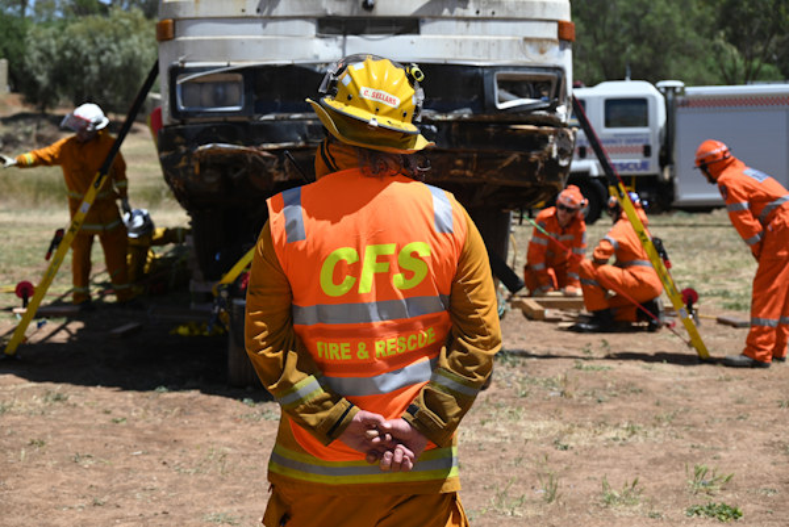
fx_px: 1557
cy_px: 264
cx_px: 394
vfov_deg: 19.2
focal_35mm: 71
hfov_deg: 28.4
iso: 100
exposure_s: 1/500
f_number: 6
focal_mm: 71
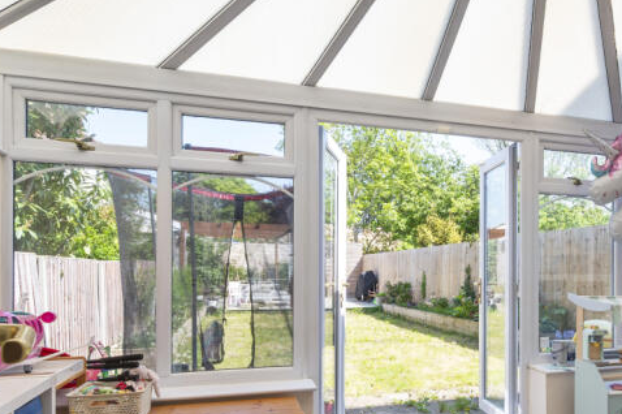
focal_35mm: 30
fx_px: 518
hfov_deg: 60.4
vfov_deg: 42.9
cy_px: 281
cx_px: 418
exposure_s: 1/10
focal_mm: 14
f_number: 16
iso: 200
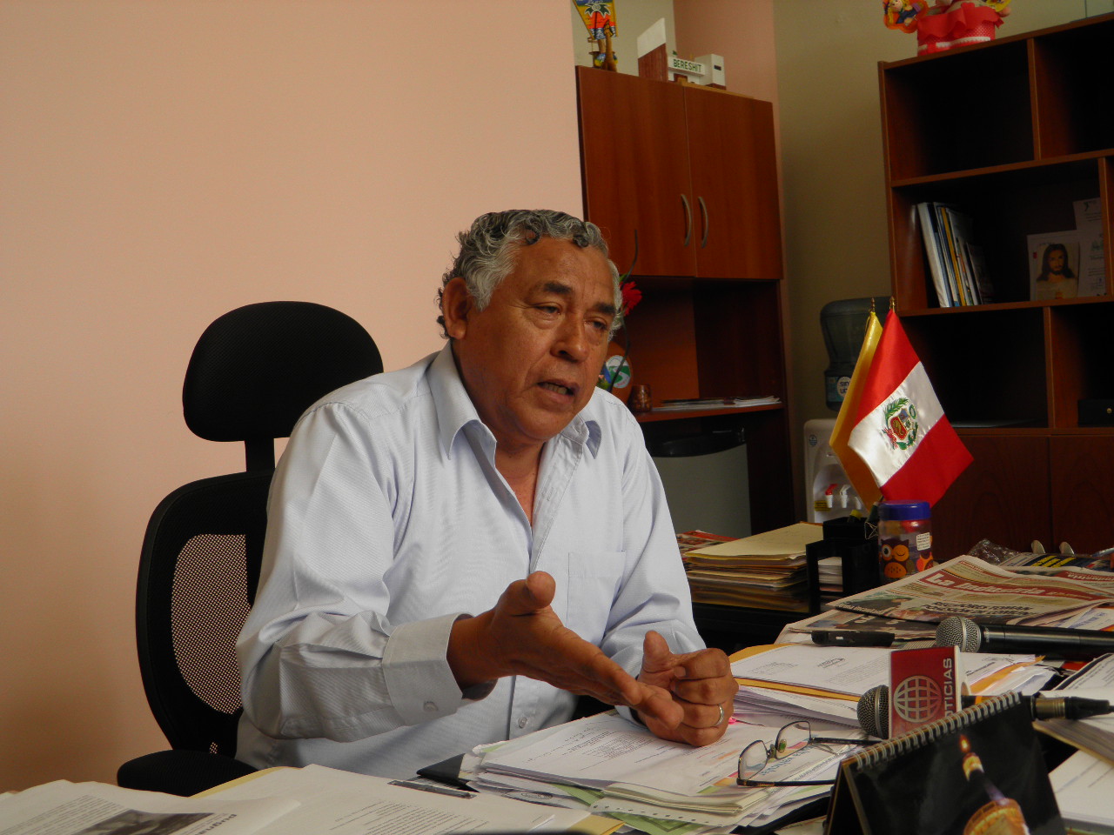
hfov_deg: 47.9
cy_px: 418
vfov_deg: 36.8
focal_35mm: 39
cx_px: 557
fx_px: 1255
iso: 50
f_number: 3.2
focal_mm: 7.1
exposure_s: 1/60
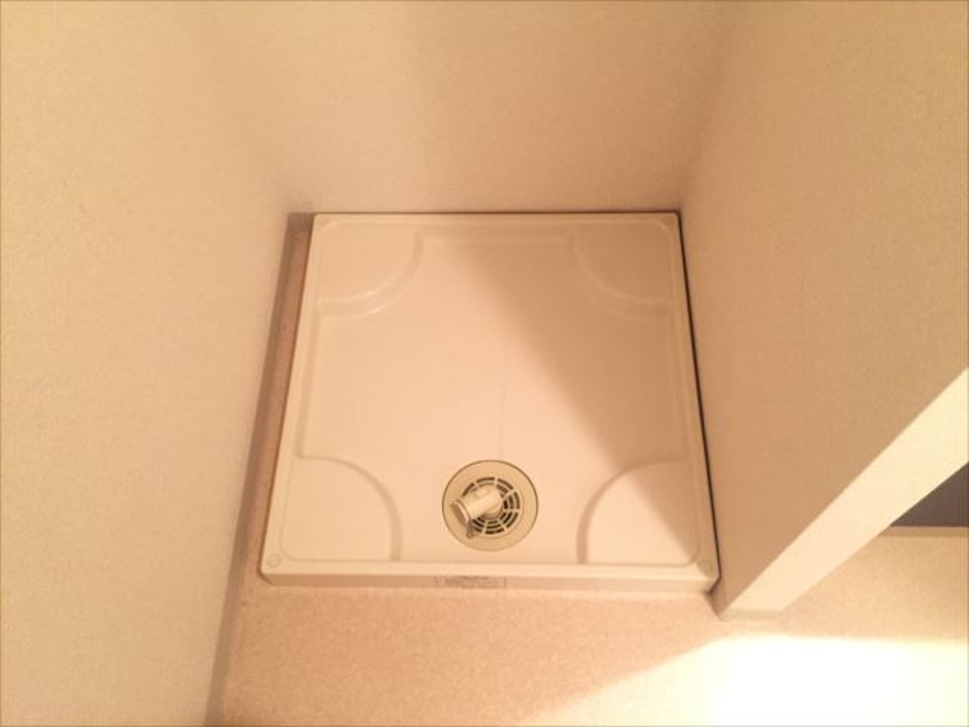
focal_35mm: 29
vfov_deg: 48.2
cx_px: 484
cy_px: 364
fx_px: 812
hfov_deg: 61.7
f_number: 2.2
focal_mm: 4.15
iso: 250
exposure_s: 1/25
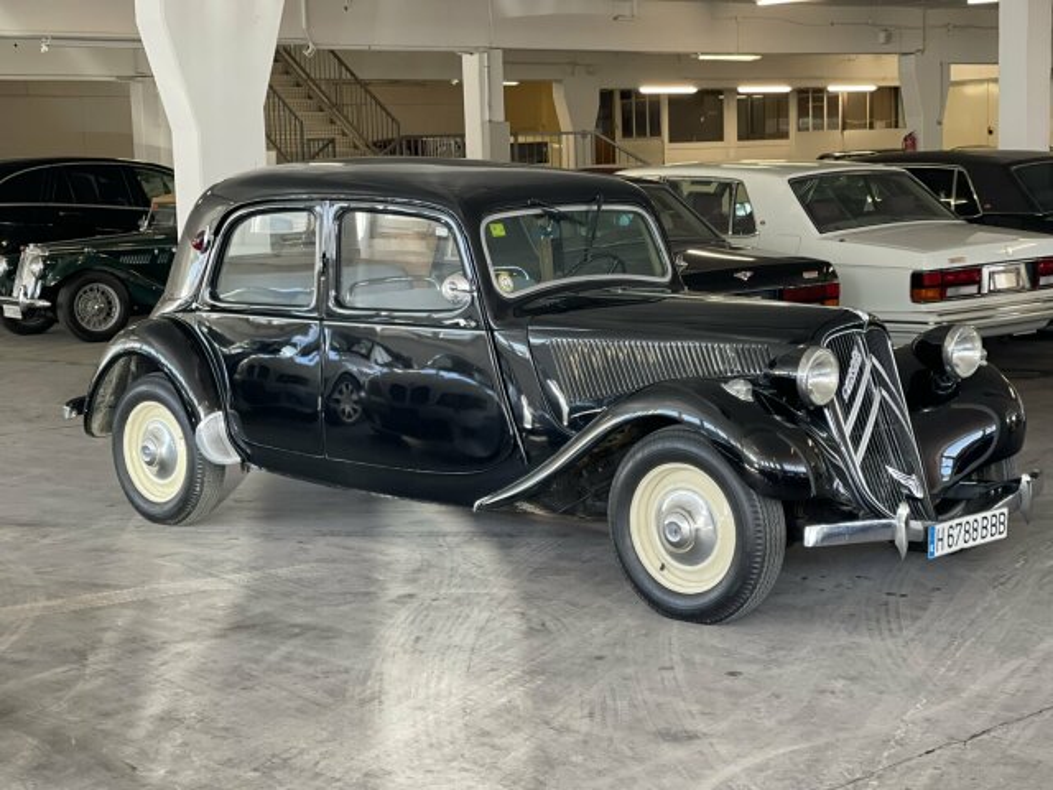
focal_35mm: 64
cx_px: 526
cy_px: 395
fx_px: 1947
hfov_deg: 30.3
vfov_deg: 22.9
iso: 250
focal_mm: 7.5
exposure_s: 1/100
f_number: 2.2
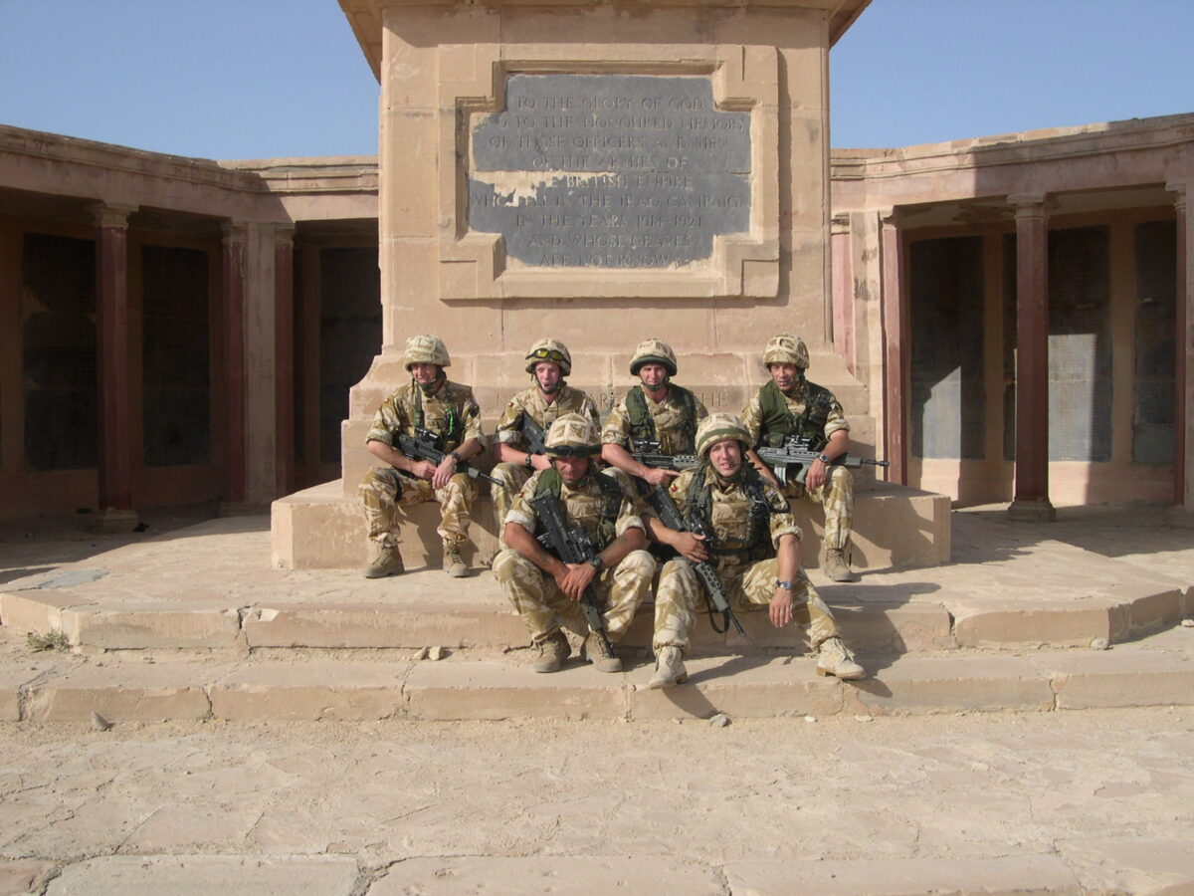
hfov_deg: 49.0
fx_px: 1311
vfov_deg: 37.7
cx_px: 597
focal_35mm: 38
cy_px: 448
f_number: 7.6
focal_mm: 8
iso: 100
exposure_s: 1/223
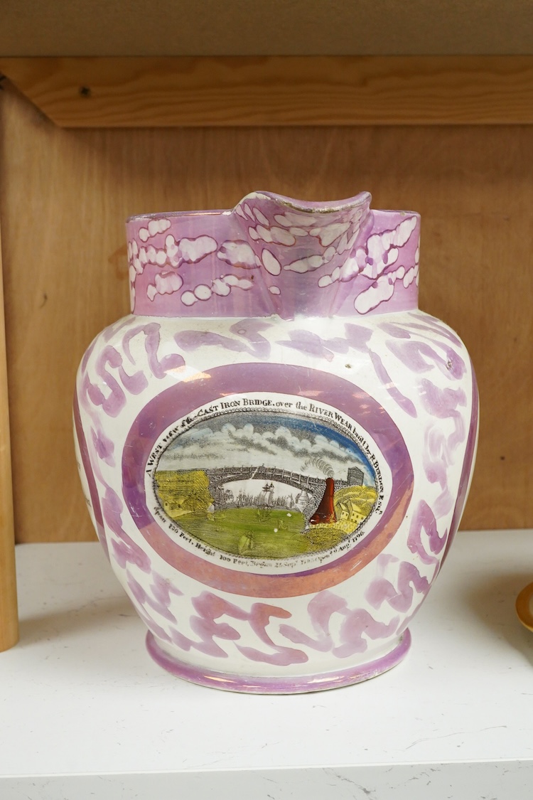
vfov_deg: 43.6
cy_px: 400
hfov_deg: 29.9
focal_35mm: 45
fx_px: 999
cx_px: 266
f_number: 13
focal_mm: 30
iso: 2500
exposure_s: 1/100
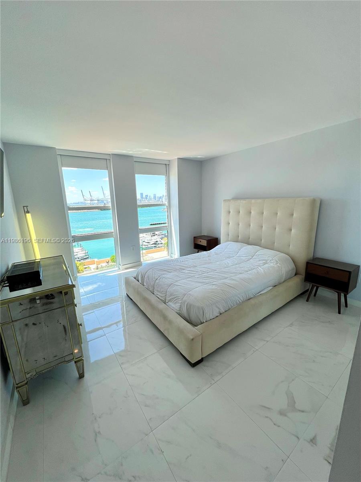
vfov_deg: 106.2
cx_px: 180
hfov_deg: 89.9
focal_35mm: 13
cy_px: 241
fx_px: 181
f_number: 1.8
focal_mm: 1.57
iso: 32
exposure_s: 1/419
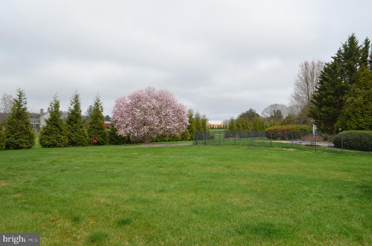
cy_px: 123
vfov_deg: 47.7
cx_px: 186
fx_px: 278
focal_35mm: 27
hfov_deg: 67.5
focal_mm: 18
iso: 125
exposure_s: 1/250
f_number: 8
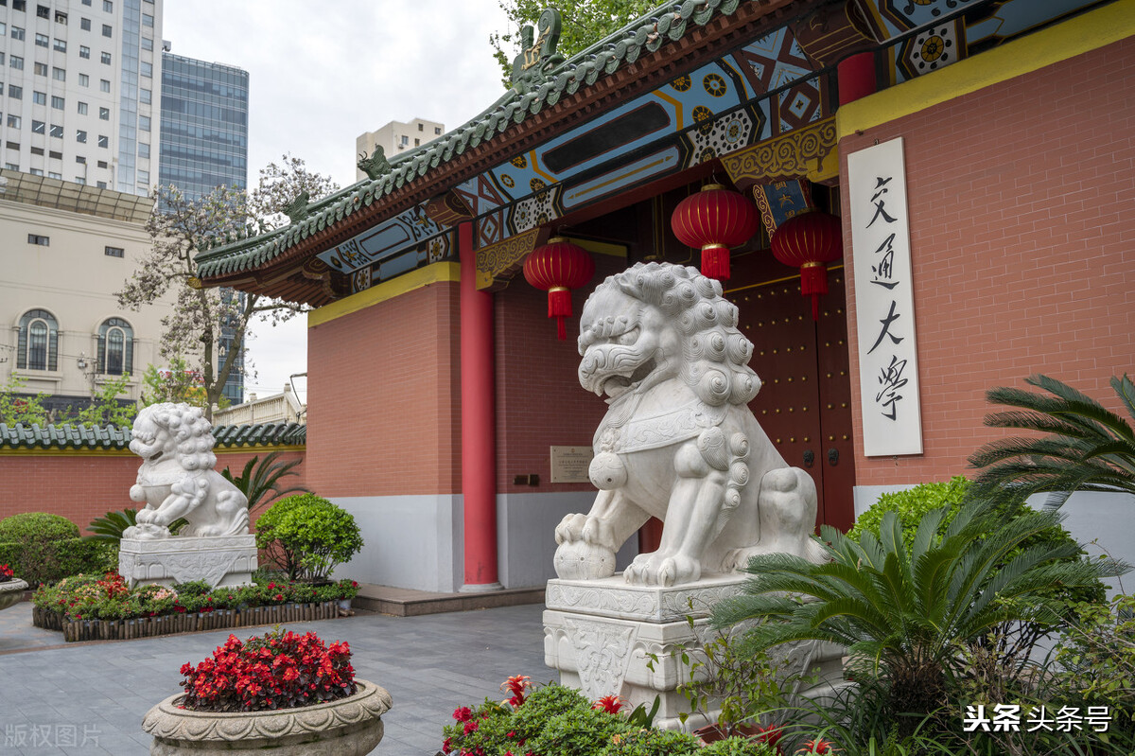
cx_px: 568
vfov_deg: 40.5
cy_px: 378
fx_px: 1024
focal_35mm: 32
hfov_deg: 58.0
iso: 100
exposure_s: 1/125
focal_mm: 32.5
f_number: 5
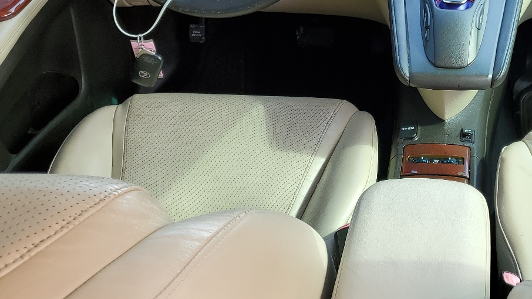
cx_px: 445
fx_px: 705
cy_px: 82
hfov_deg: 39.3
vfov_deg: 23.8
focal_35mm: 50
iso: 50
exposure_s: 1/141
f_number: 1.5
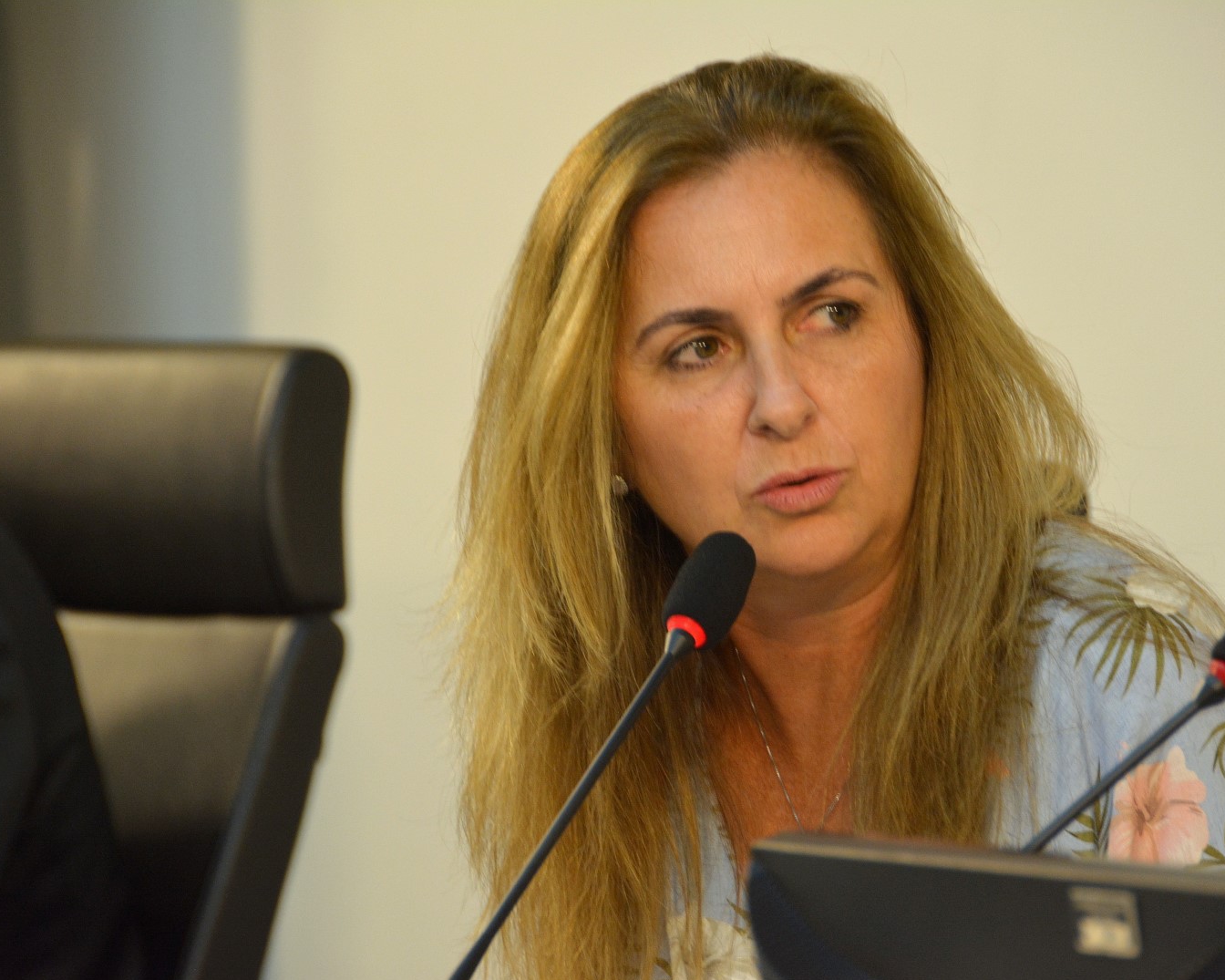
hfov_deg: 6.7
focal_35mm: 288
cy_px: 490
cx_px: 700
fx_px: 10441
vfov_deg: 5.4
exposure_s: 1/125
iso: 1000
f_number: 5.6
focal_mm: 170
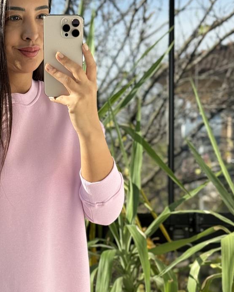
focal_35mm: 90
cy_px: 218
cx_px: 29
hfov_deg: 16.9
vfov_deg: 21.1
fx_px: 779
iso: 80
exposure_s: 1/1456
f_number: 1.78
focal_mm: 6.76
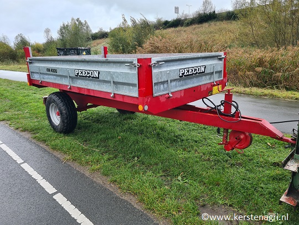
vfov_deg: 53.1
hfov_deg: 67.3
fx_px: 225
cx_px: 150
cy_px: 112
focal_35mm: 26
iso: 50
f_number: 1.8
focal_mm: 5.4
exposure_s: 1/345
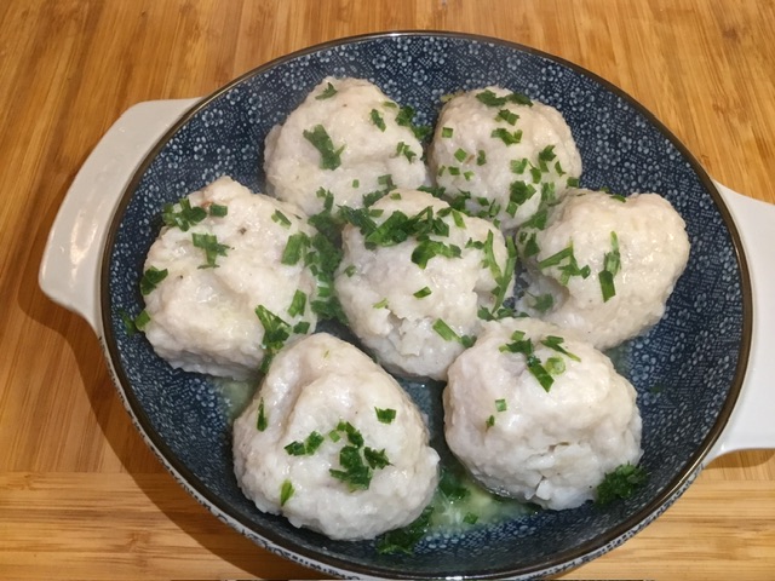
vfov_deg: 45.4
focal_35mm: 31
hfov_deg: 58.4
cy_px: 290
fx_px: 694
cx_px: 388
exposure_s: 1/30
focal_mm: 3.3
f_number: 2.4
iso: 200
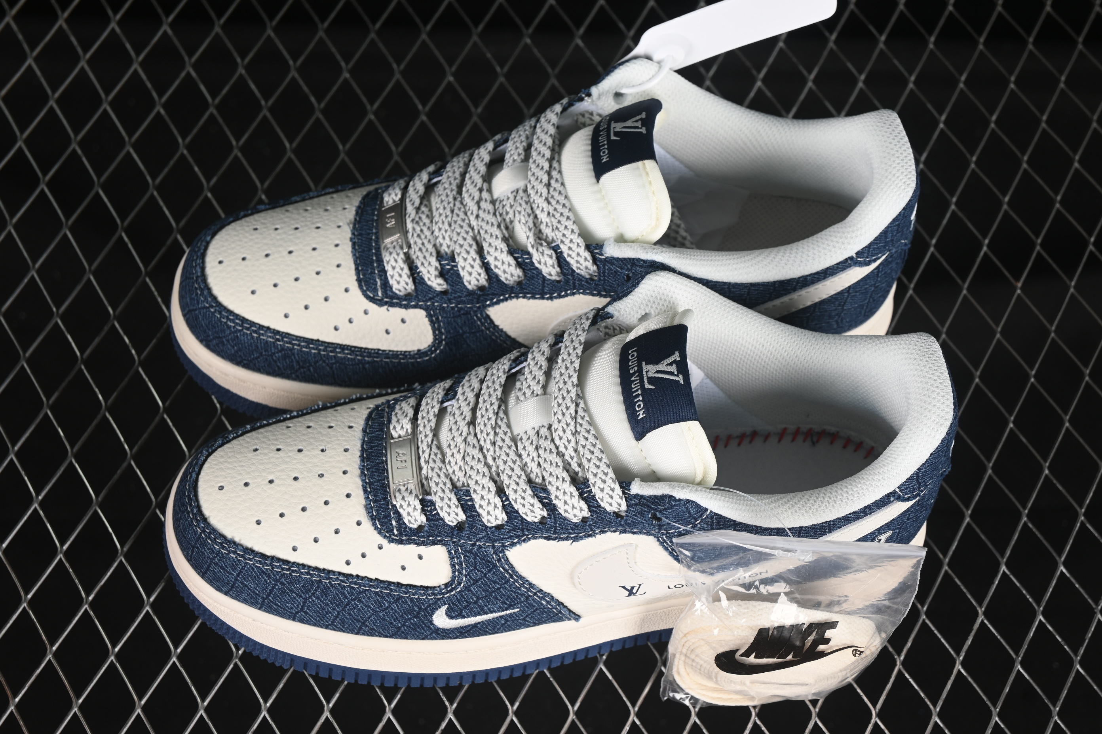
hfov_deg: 27.0
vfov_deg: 18.2
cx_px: 551
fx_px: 2296
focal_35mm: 75
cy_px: 367
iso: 160
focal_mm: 50
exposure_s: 1/60
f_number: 7.1
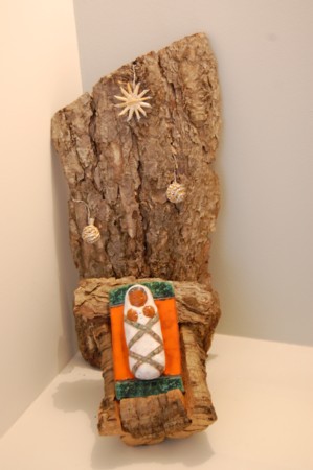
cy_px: 235
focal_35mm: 52
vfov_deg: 37.9
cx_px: 156
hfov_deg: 25.7
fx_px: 686
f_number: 4.8
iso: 800
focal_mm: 35
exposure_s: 1/10
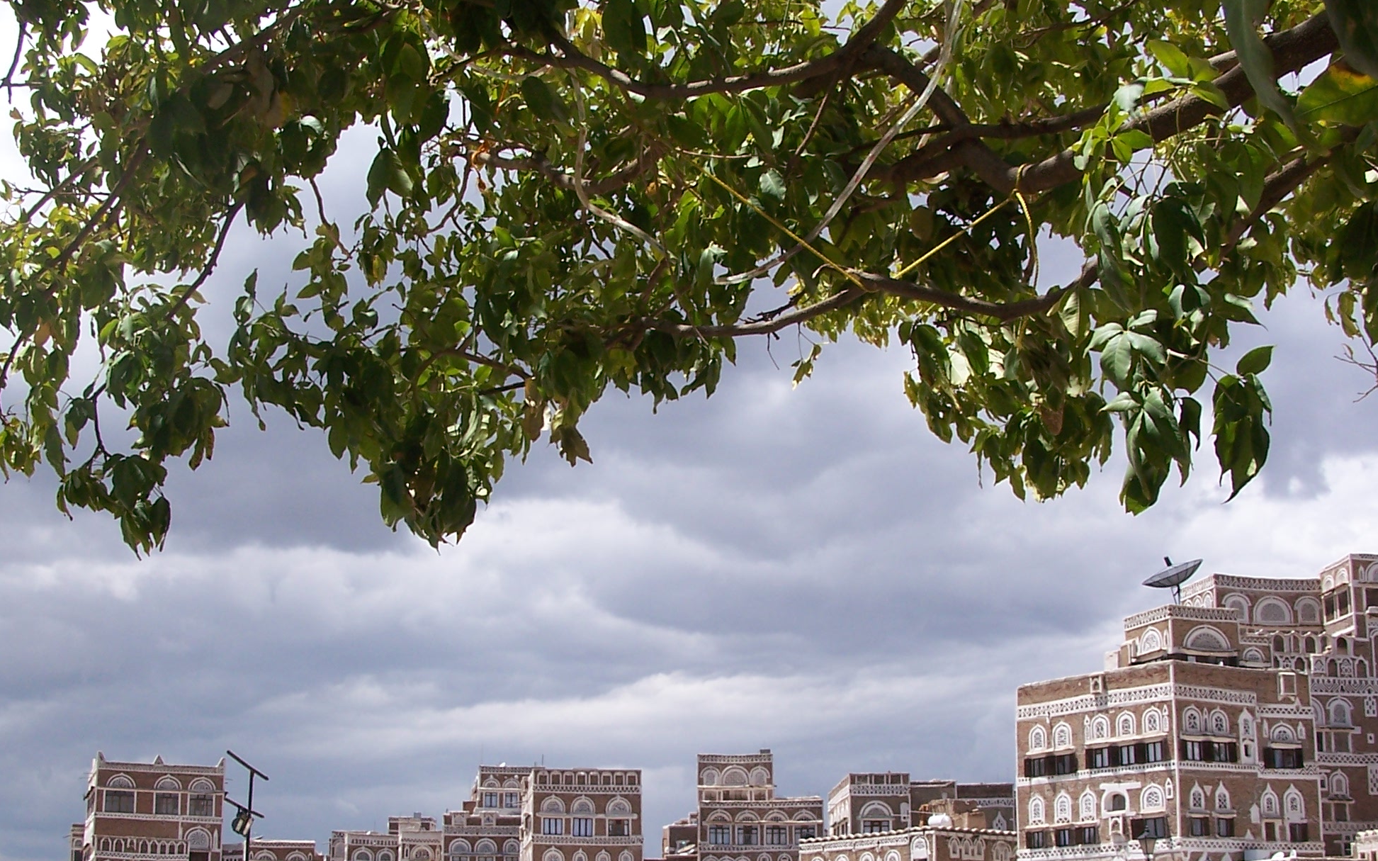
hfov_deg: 37.5
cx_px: 657
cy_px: 573
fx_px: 2028
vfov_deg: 23.9
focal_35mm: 54
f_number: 5.6
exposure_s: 1/350
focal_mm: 7.1
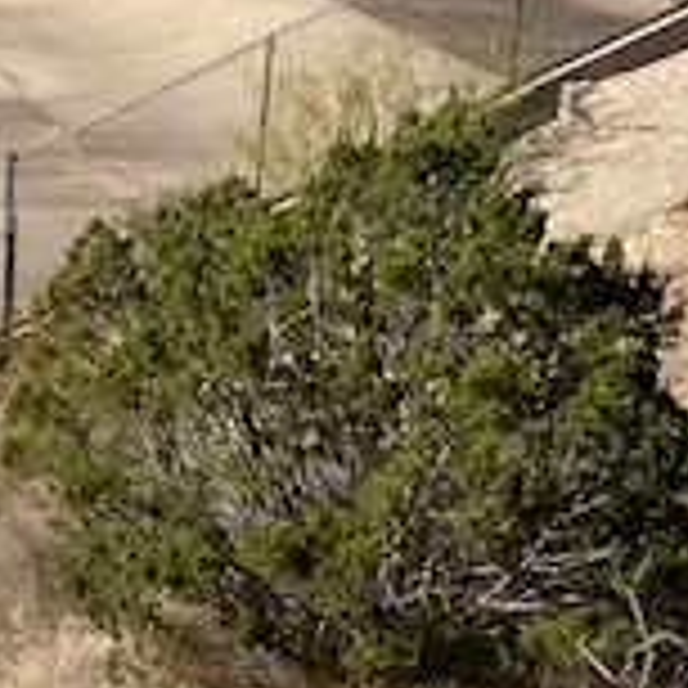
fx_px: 2159
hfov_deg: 15.9
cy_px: 90
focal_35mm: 96
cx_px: -486
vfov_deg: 17.9
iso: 32
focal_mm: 4.25
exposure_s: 1/3125
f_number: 1.8
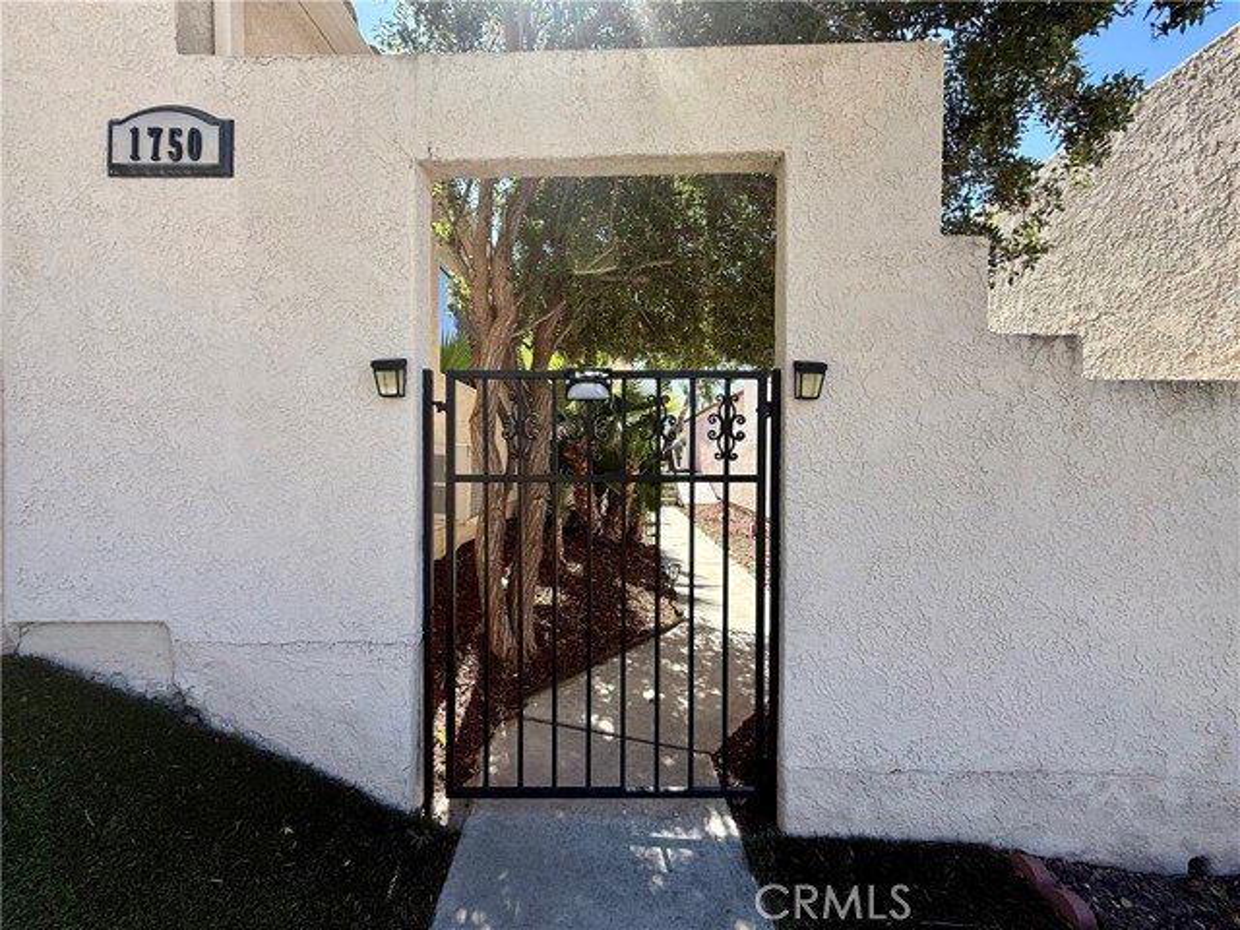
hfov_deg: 102.1
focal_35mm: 14
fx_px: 502
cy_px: 465
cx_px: 620
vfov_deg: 85.7
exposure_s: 1/644
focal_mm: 2.22
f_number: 2.2
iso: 64
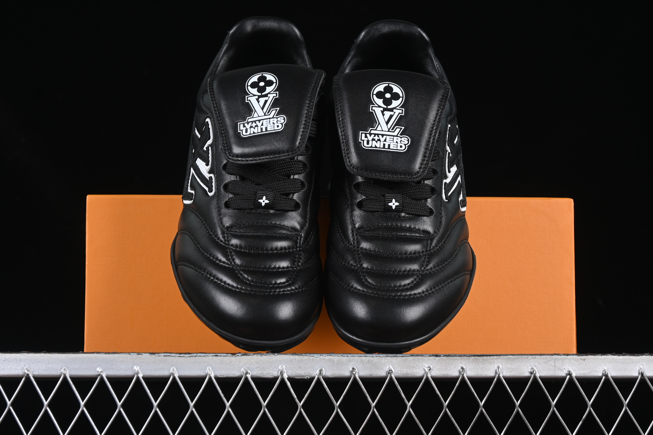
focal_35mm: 75
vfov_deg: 18.2
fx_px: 1360
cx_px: 326
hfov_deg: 27.0
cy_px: 218
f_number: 6.3
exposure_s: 1/60
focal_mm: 50
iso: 160
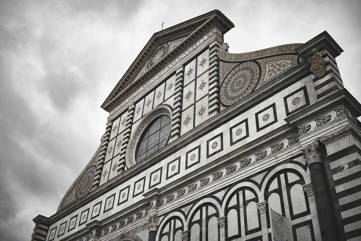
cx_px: 180
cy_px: 120
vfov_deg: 37.9
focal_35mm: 35
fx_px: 351
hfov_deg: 54.4
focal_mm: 35
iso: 100
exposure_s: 1/400
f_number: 5.6
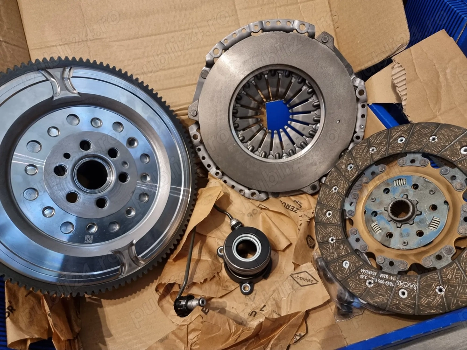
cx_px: 234
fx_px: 324
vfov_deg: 56.8
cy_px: 175
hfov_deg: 71.6
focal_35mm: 24
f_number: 1.8
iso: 640
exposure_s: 1/33
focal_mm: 6.7
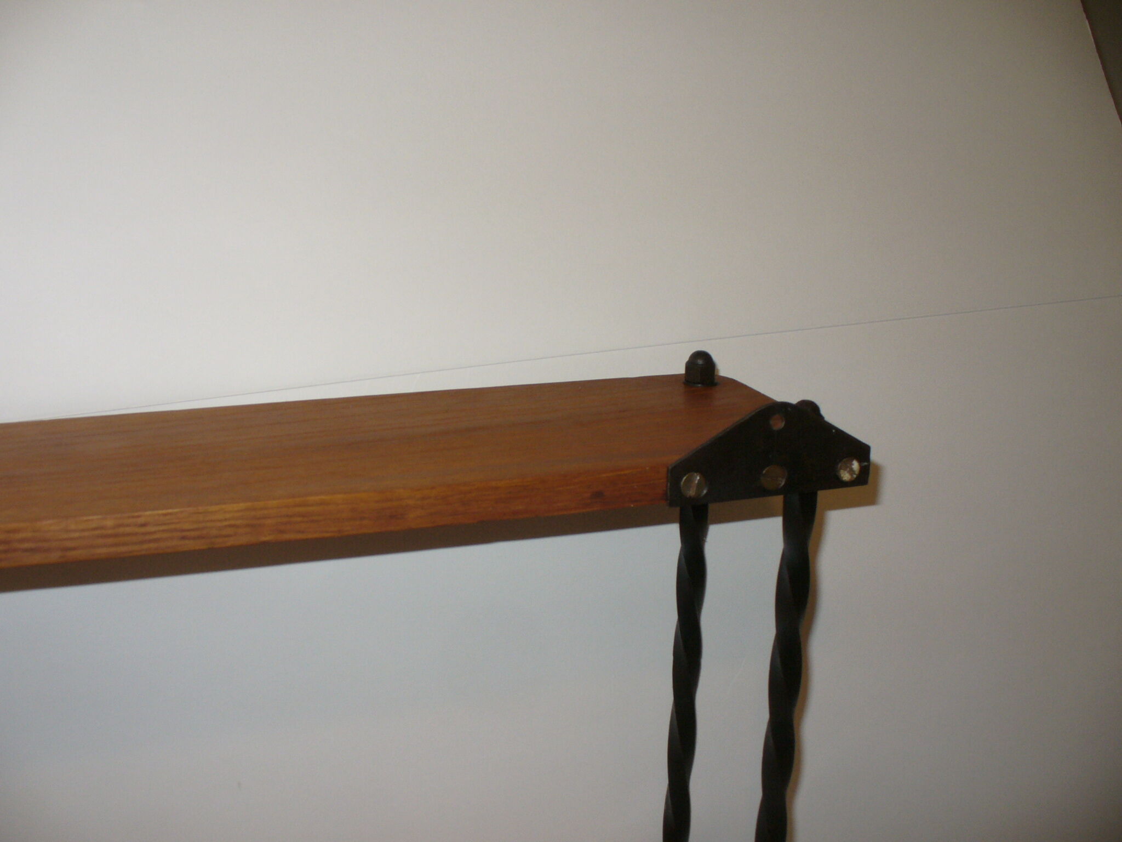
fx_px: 1199
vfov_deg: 38.7
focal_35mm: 37
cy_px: 421
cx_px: 561
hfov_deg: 50.1
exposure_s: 1/30
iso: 100
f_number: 2.8
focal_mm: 6.1
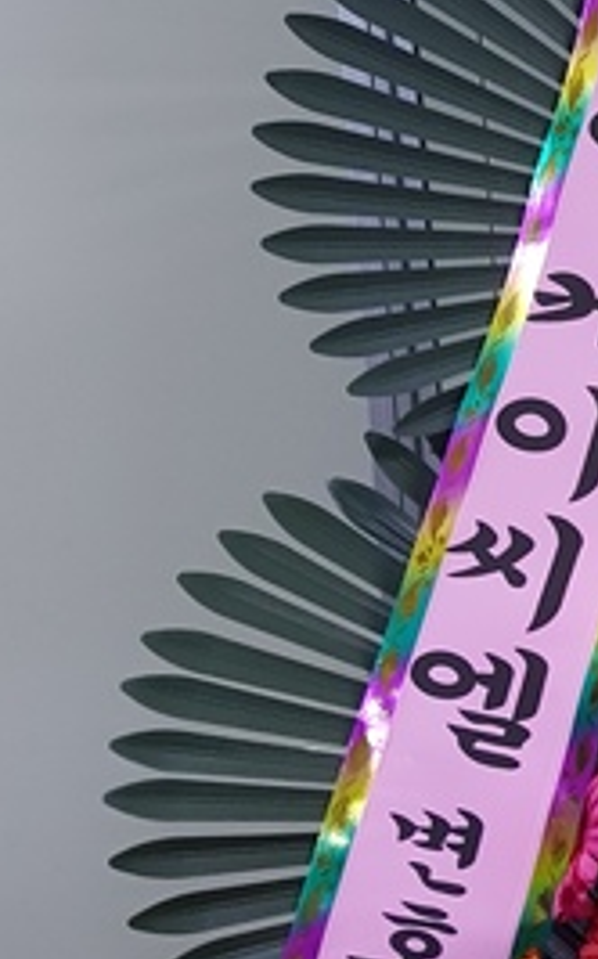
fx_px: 2167
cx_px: 1066
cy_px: 472
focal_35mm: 83
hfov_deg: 14.0
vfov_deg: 24.9
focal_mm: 4.3
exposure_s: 1/30
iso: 200
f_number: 1.7
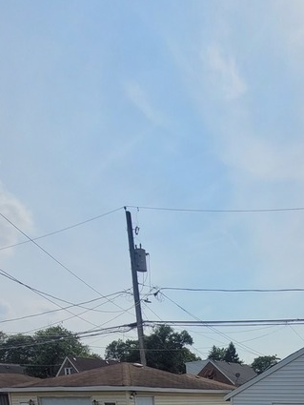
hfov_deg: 39.5
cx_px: 280
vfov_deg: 39.1
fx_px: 386
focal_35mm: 33
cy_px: 493
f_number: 2.2
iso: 40
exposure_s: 1/3436
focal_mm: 1.74
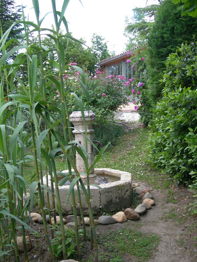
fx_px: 311
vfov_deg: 45.8
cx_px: 98
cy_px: 131
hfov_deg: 35.1
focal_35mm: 41
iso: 50
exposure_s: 1/170
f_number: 2.9
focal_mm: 8.5
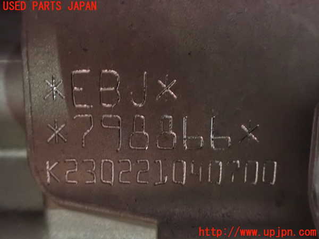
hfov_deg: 60.0
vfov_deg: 46.8
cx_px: 160
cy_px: 120
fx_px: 276
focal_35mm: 30
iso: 1600
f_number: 2.3
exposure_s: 1/13
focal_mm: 5.4
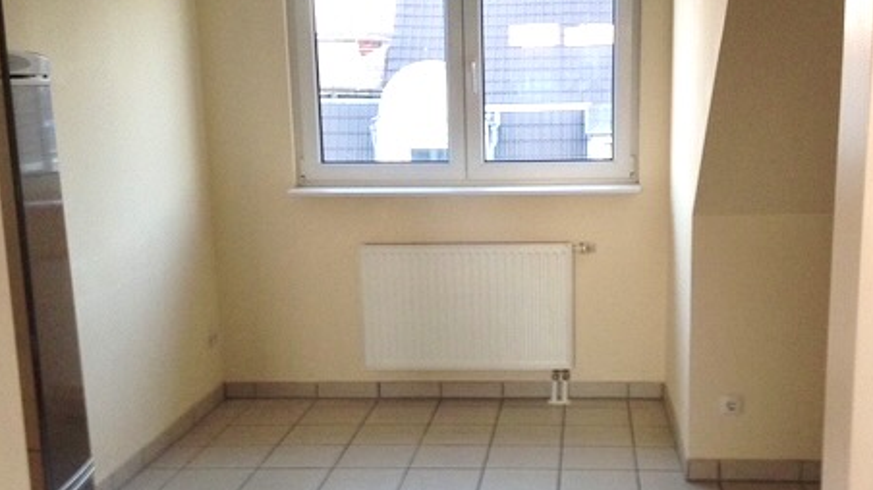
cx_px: 520
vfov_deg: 22.1
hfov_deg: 38.4
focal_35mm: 54
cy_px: 340
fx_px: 1250
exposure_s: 1/20
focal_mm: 4.28
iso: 160
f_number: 2.4
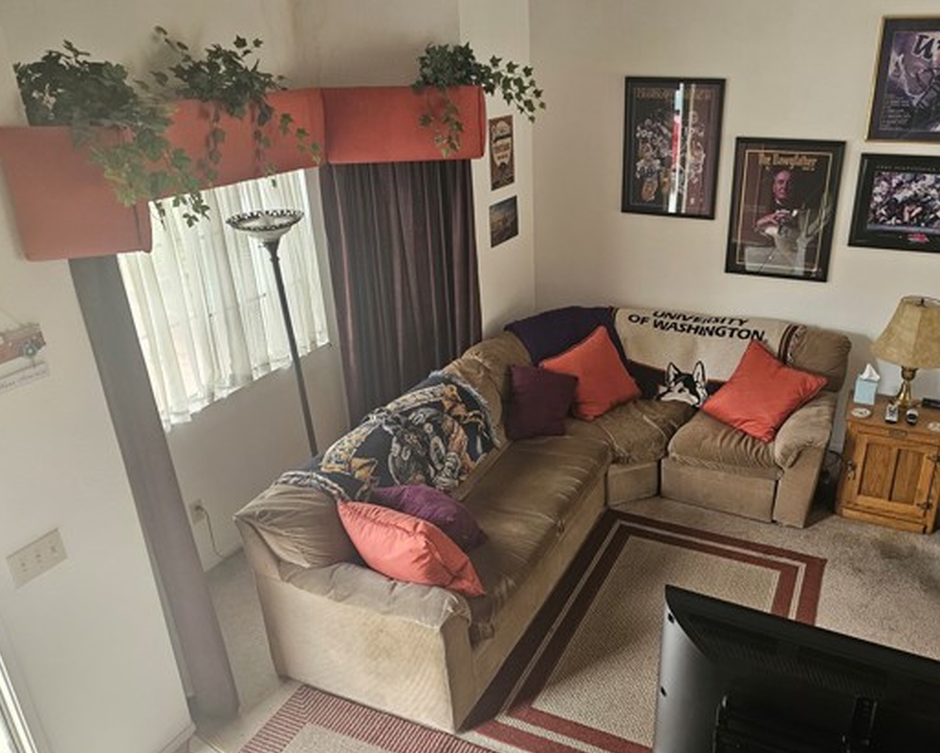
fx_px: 779
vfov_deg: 51.5
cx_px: 574
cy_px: 396
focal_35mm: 28
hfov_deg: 61.5
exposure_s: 1/52
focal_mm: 6.3
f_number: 1.7
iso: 160
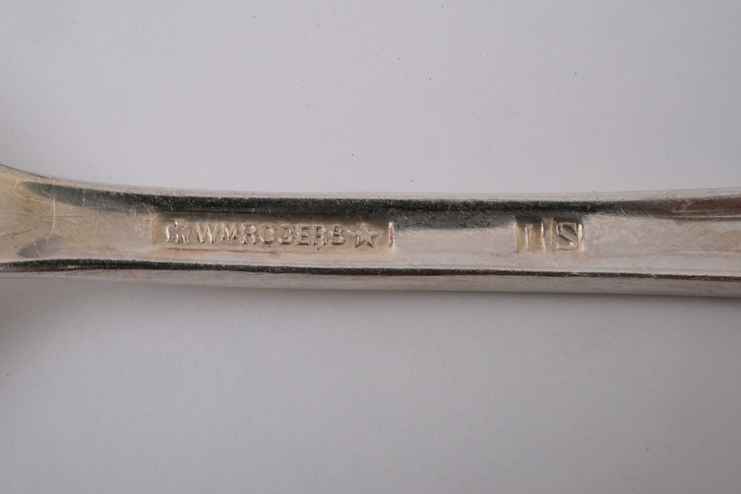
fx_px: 1297
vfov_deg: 21.6
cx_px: 366
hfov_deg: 31.9
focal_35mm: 63
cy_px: 242
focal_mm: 60
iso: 1000
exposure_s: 1/100
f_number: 32
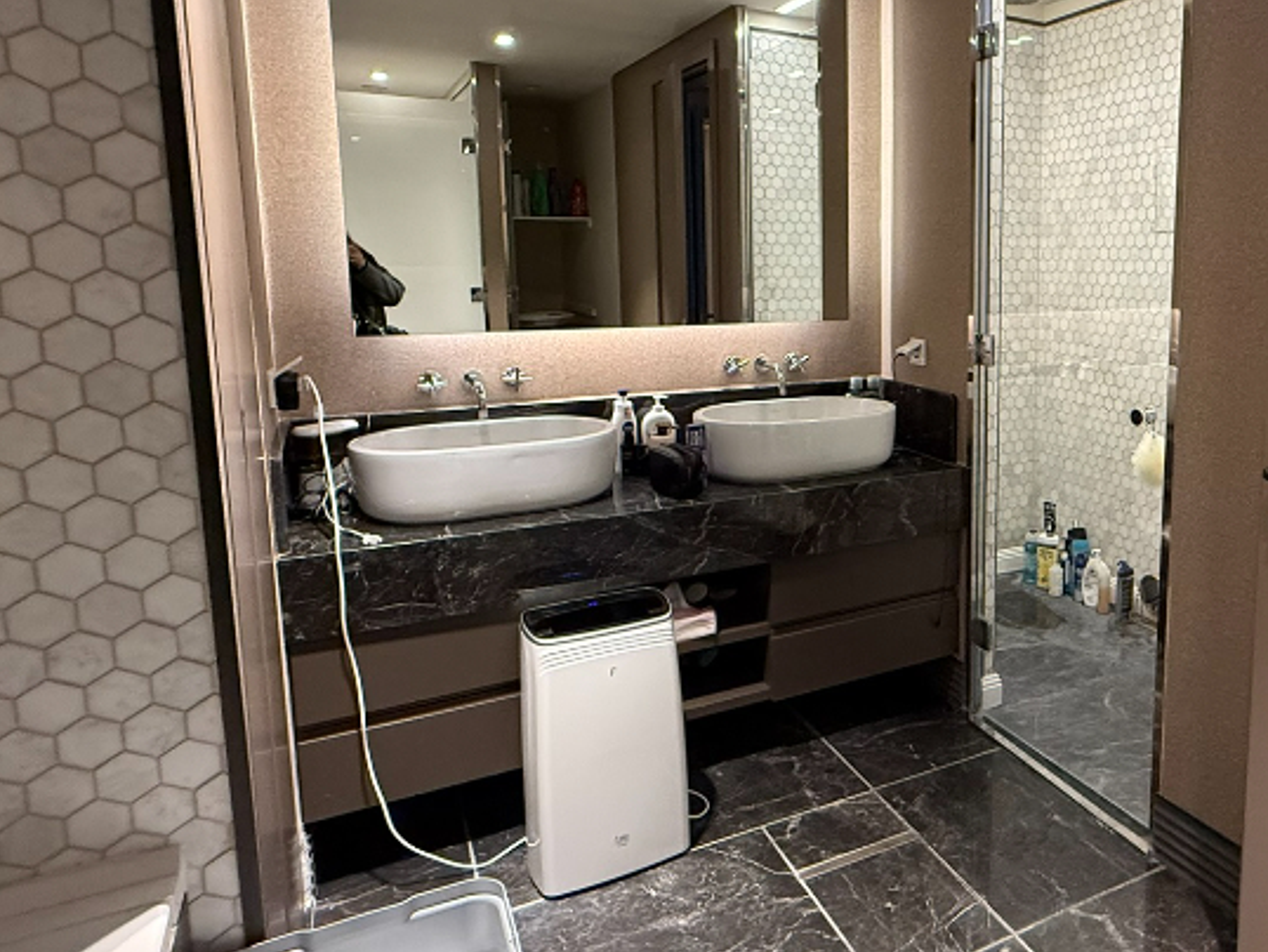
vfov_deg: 52.7
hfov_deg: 63.8
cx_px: 931
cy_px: 382
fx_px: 953
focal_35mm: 26
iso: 500
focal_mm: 2.22
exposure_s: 1/50
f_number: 2.2
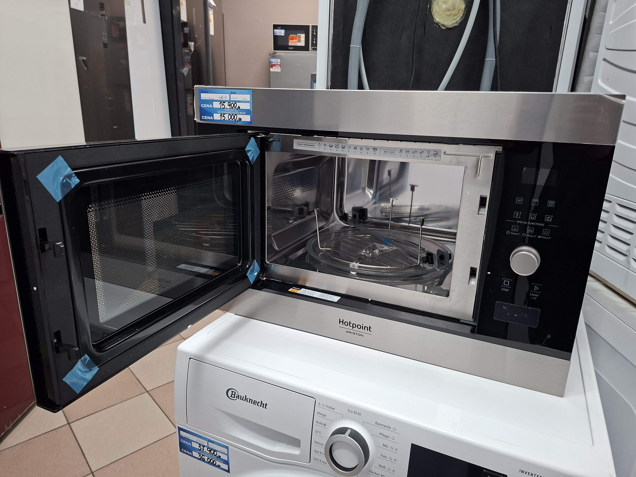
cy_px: 238
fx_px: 423
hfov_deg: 73.9
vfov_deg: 58.9
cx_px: 318
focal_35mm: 23
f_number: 1.8
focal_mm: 5.54
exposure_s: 1/50
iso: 200
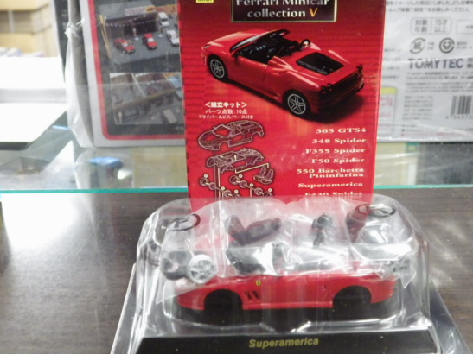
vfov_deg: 30.2
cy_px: 163
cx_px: 254
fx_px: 656
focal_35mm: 48
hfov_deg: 39.6
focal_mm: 7.4
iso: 1250
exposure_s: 1/25
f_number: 3.6
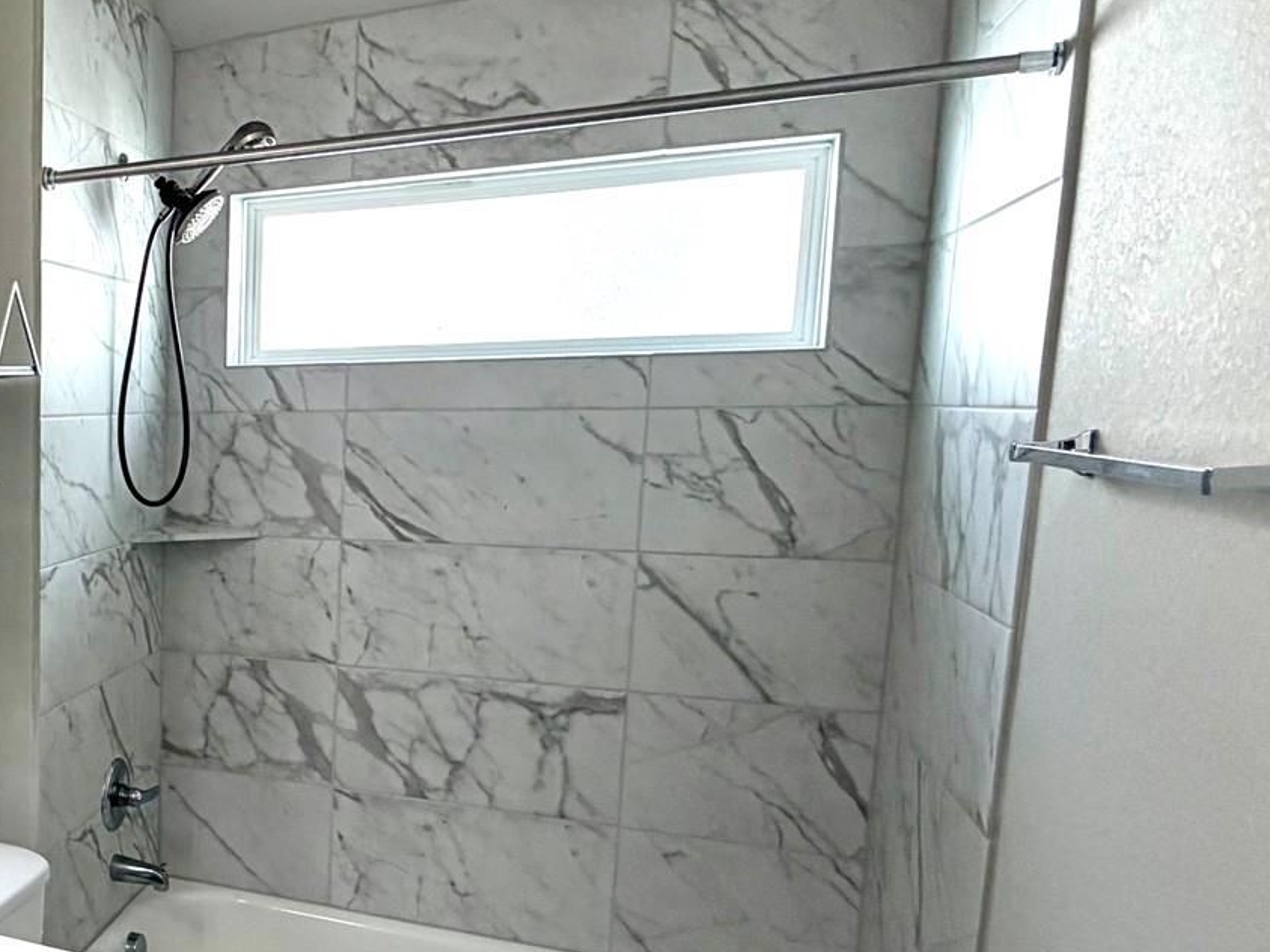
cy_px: 572
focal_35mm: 34
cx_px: -105
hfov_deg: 43.0
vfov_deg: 41.6
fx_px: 1247
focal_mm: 2.22
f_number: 2.2
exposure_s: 1/120
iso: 80
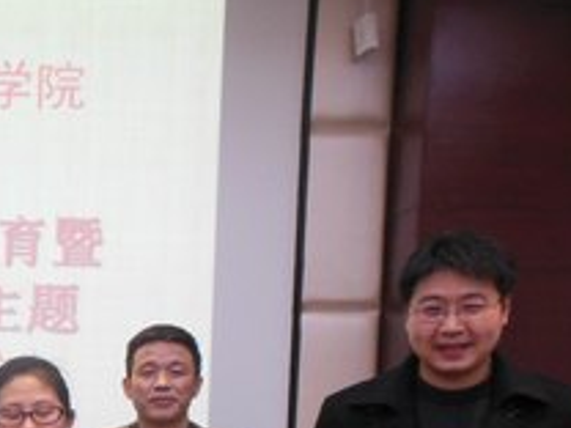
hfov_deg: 24.1
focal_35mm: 72
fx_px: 1188
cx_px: -151
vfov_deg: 18.9
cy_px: 562
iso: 250
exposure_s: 1/30
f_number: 3.2
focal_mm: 4.5
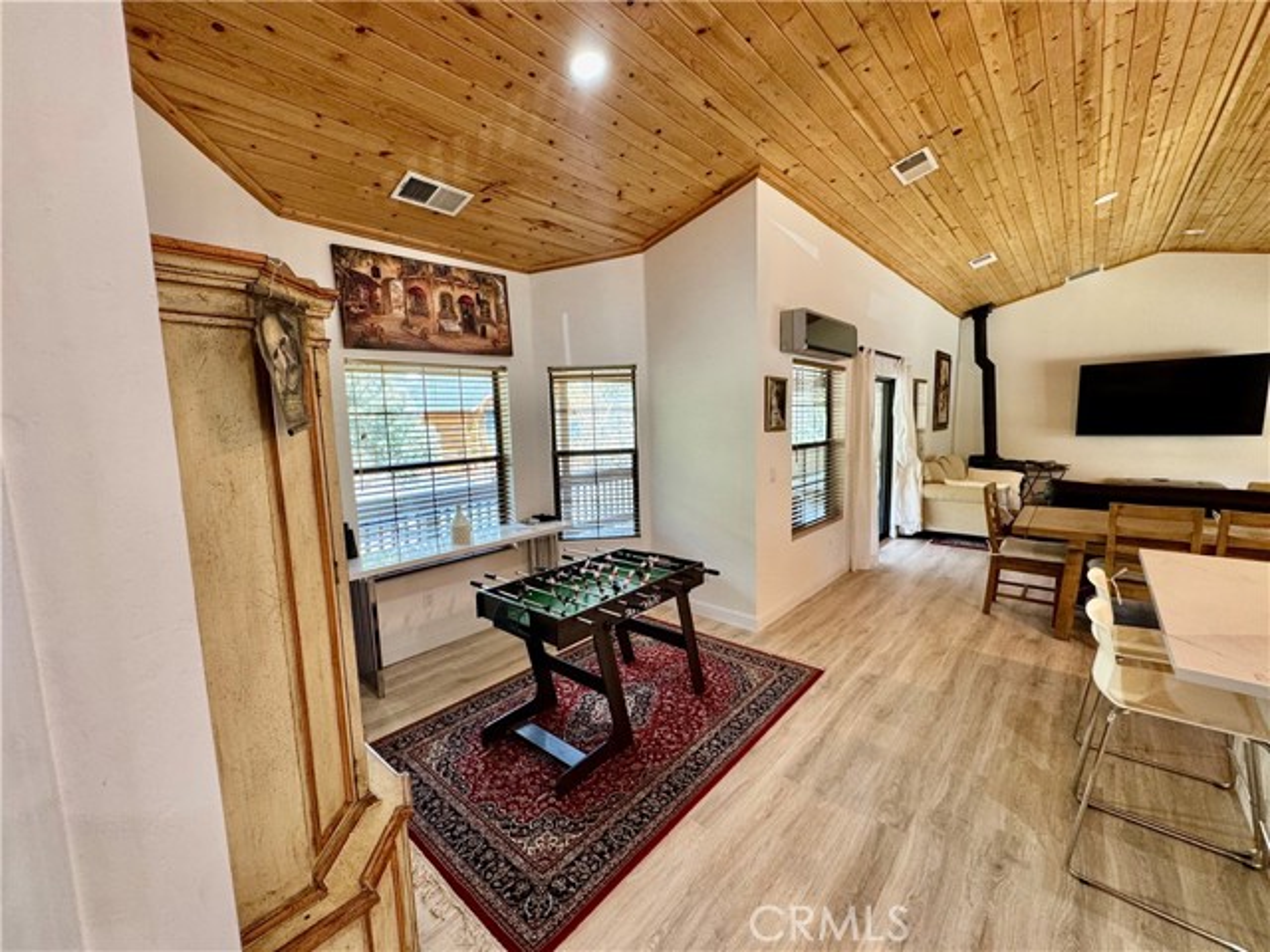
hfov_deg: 102.1
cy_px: 476
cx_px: 635
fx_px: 514
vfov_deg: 85.7
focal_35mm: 14
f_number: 2.2
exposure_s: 1/120
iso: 200
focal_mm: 2.22
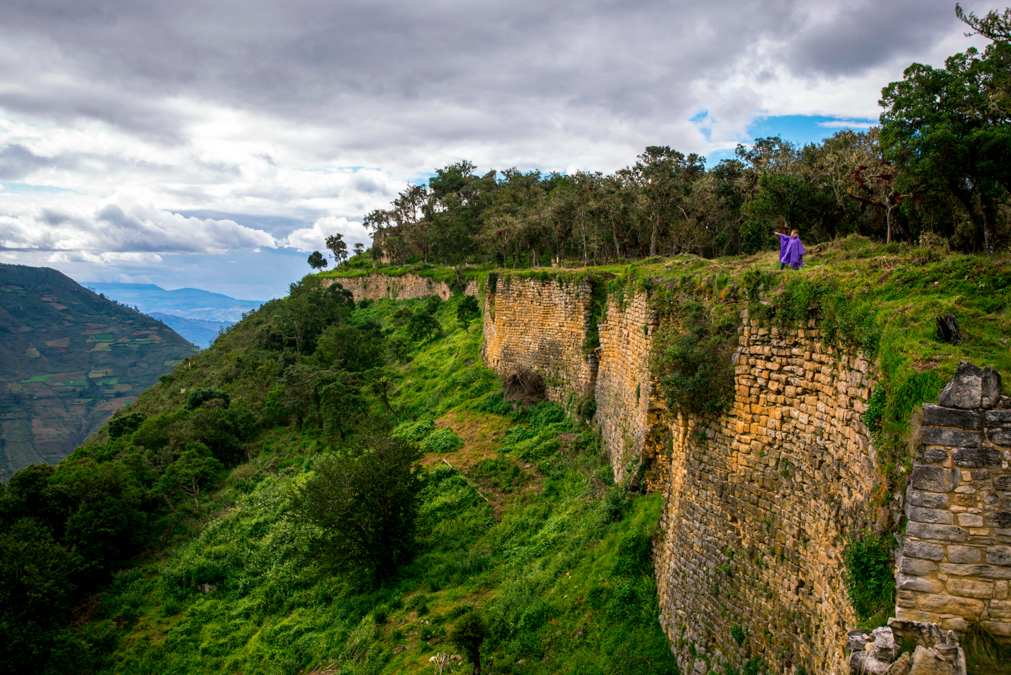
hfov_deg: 54.4
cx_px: 506
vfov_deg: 37.9
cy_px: 338
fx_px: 983
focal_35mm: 35
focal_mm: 35
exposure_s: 1/250
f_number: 8
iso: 200
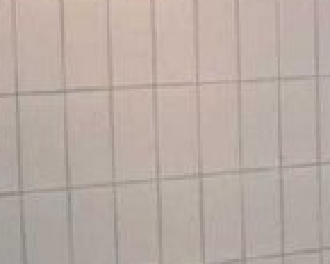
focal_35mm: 149
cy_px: 187
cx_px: 612
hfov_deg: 11.8
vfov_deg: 10.4
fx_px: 1455
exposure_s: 1/60
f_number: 2.6
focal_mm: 7.6
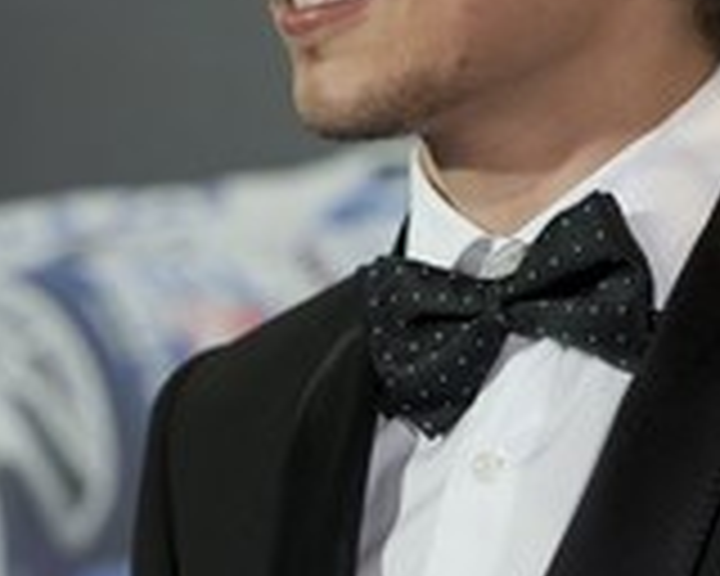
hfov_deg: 4.4
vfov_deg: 3.5
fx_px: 9291
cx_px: 117
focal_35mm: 436
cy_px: 106
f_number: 3.5
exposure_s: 1/250
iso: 1600
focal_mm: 155
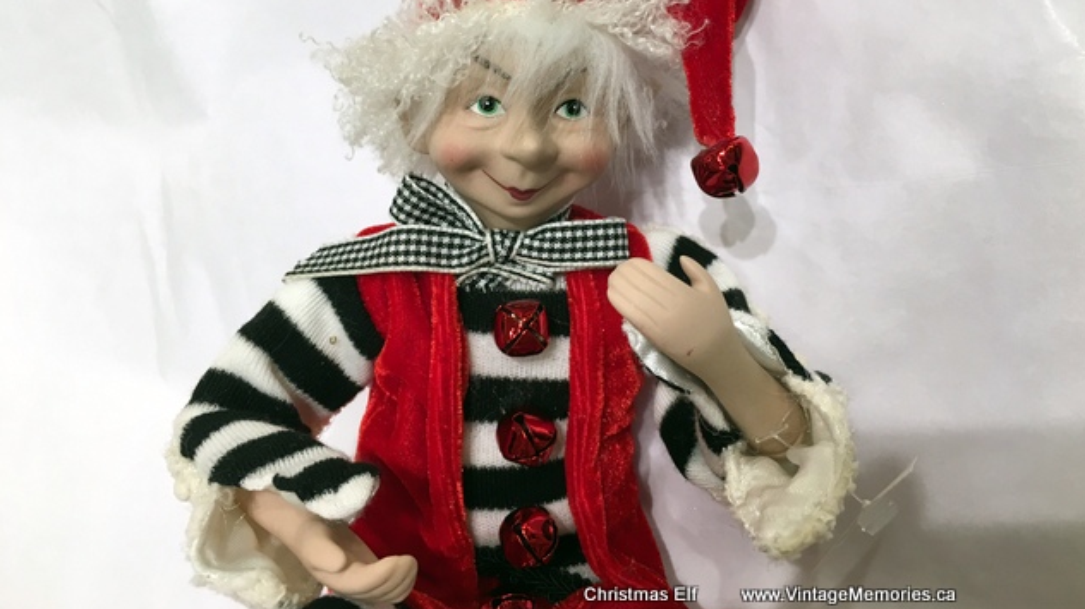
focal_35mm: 32
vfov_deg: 36.4
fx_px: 920
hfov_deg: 61.0
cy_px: 216
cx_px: 546
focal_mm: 4.15
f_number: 2.2
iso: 32
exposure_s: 1/30
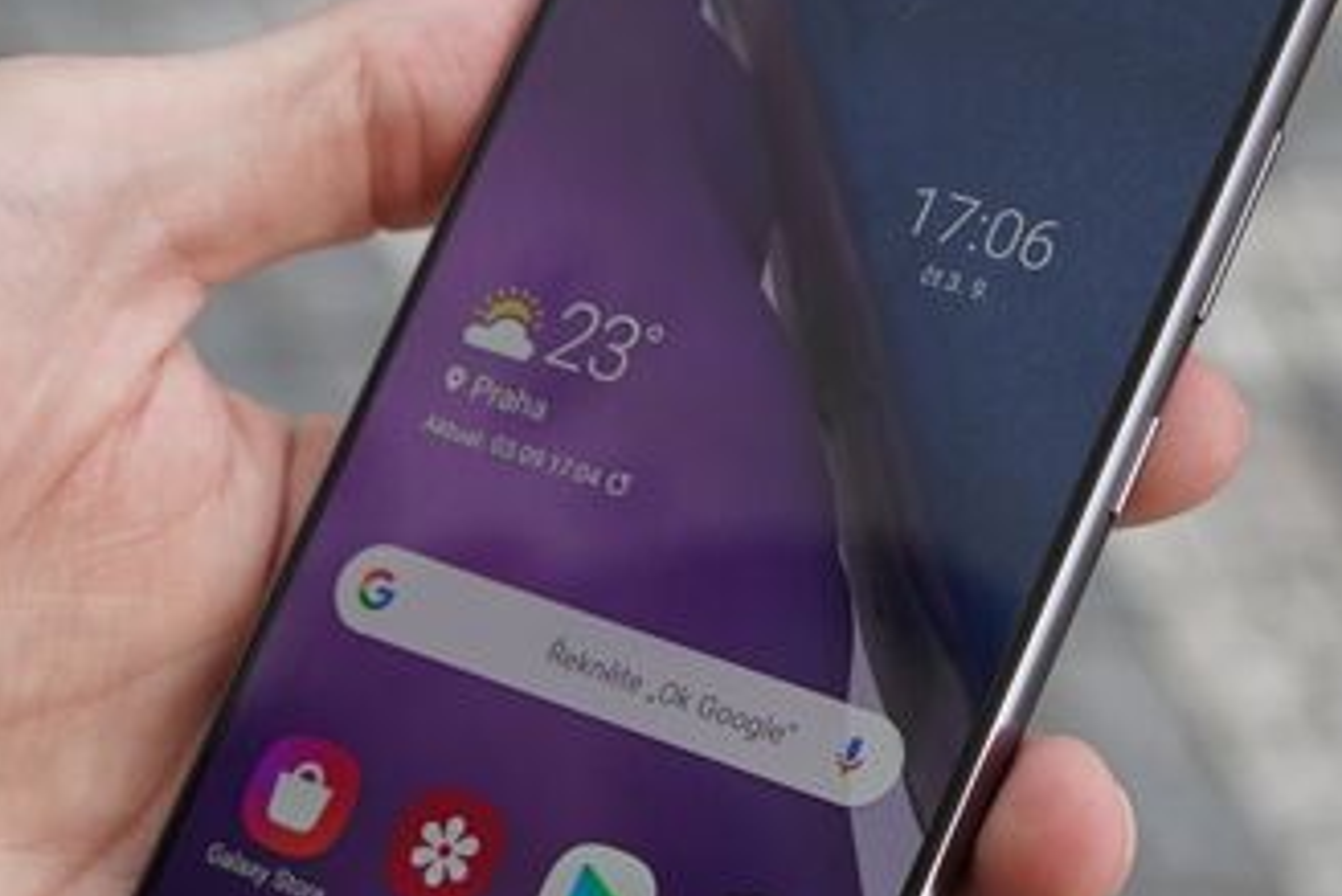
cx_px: 679
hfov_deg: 19.3
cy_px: 561
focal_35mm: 106
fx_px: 3953
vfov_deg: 12.9
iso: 320
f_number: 5.6
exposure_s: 1/200
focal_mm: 42
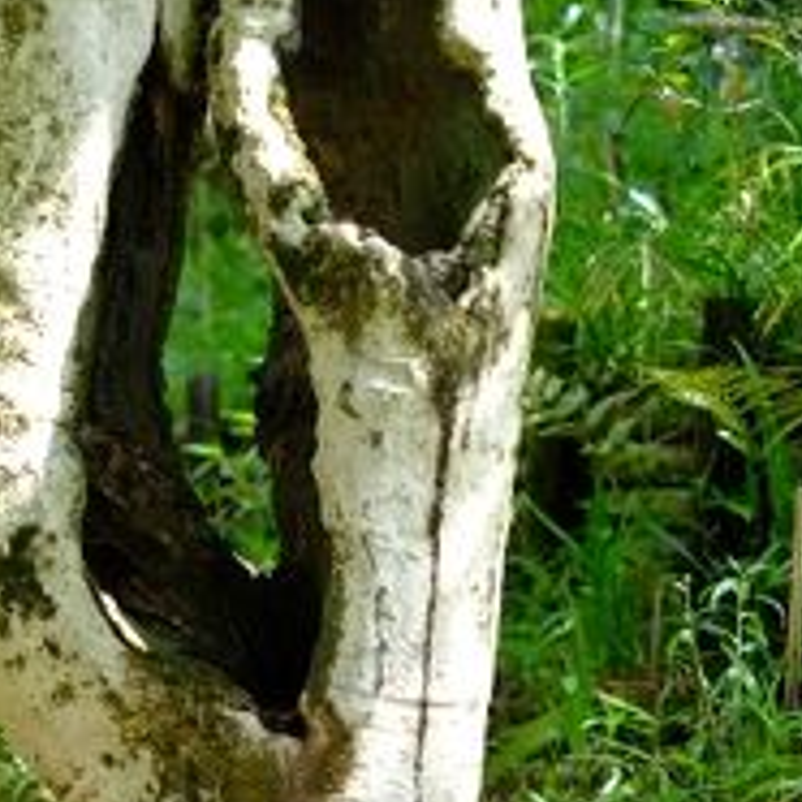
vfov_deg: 11.0
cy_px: 824
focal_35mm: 157
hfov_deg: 10.7
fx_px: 4115
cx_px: -474
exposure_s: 1/500
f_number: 2
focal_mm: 35
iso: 200
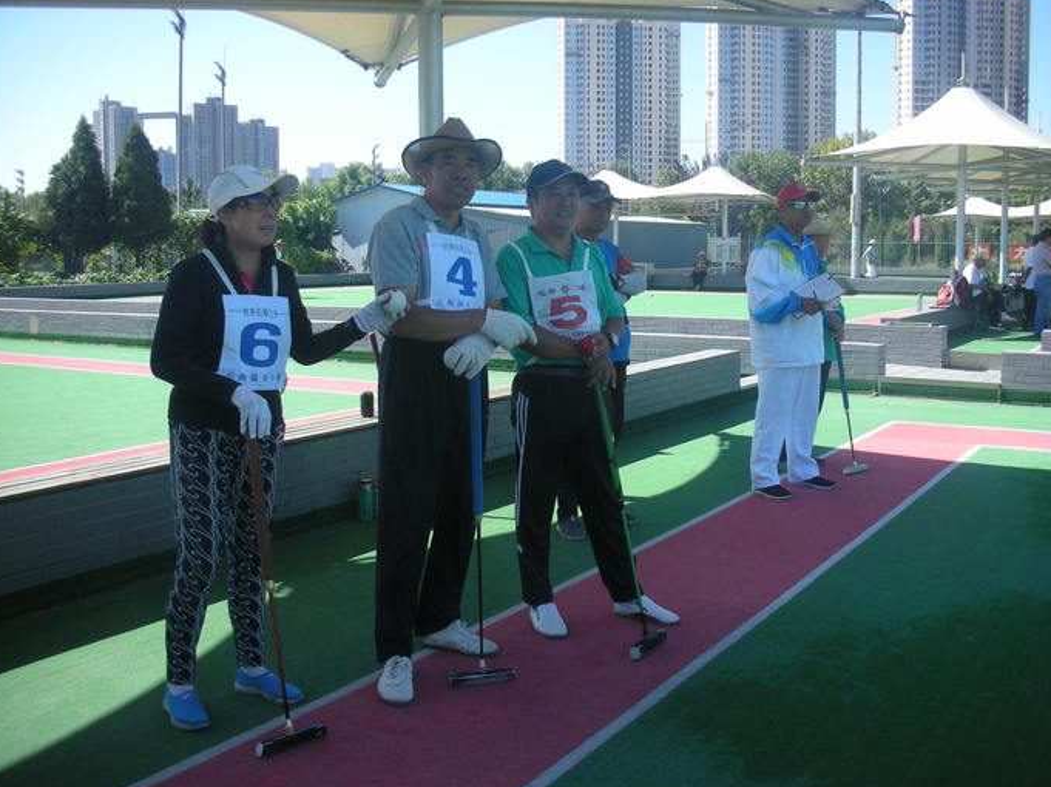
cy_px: 393
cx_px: 529
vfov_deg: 39.6
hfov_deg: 51.4
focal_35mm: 36
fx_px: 1092
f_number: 7.9
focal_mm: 5.8
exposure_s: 1/110
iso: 100
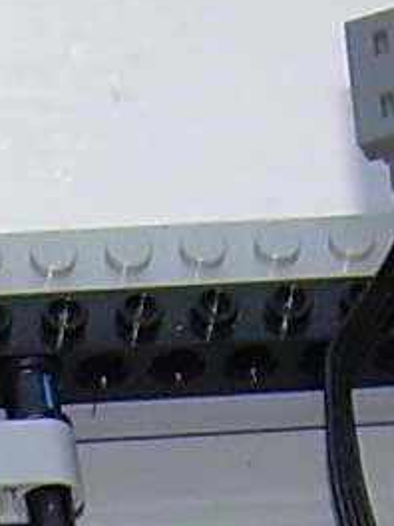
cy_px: 1305
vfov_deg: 4.8
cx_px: -275
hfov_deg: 3.7
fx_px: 6131
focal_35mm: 404
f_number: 3
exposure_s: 1/60
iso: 50
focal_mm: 7.7
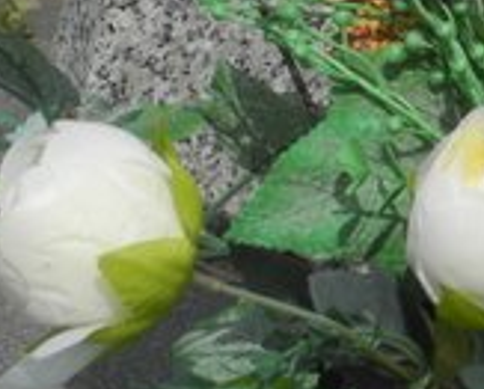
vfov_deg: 5.2
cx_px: 977
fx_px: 4190
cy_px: -442
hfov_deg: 6.4
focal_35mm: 292
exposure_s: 1/1000
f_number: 5
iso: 100
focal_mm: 13
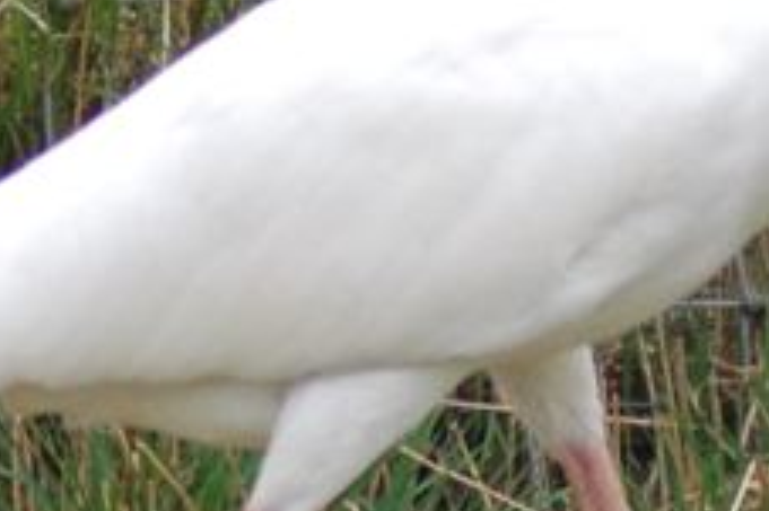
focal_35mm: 1101
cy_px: 191
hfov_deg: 1.9
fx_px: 23501
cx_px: 564
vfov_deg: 1.2
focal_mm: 130
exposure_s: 1/640
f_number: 6.3
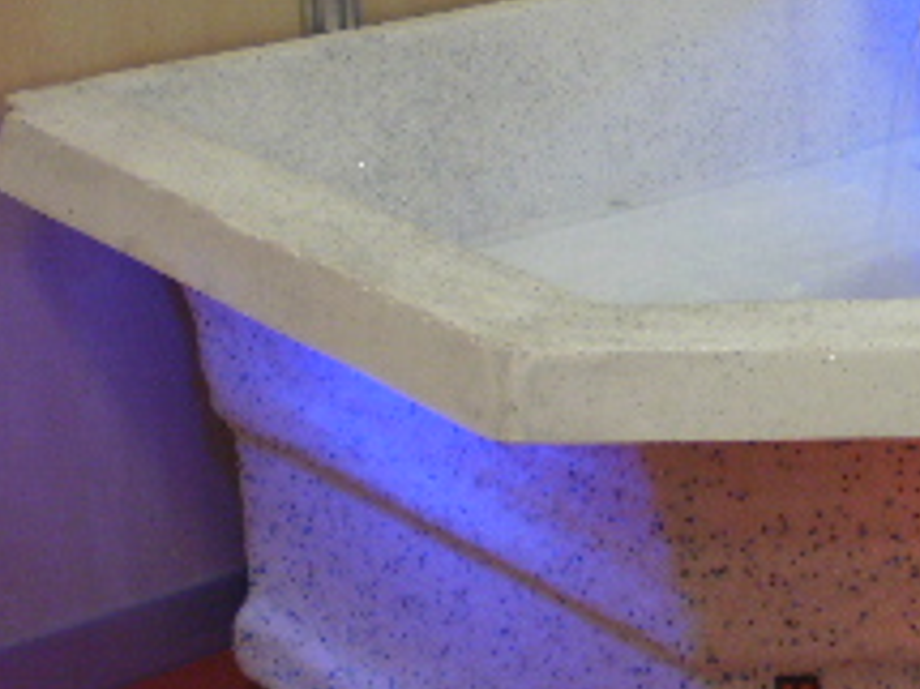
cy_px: 13
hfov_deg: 16.4
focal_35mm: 113
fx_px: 3002
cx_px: 1211
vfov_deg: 12.9
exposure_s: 1/8
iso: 100
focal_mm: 6.3
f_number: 3.1
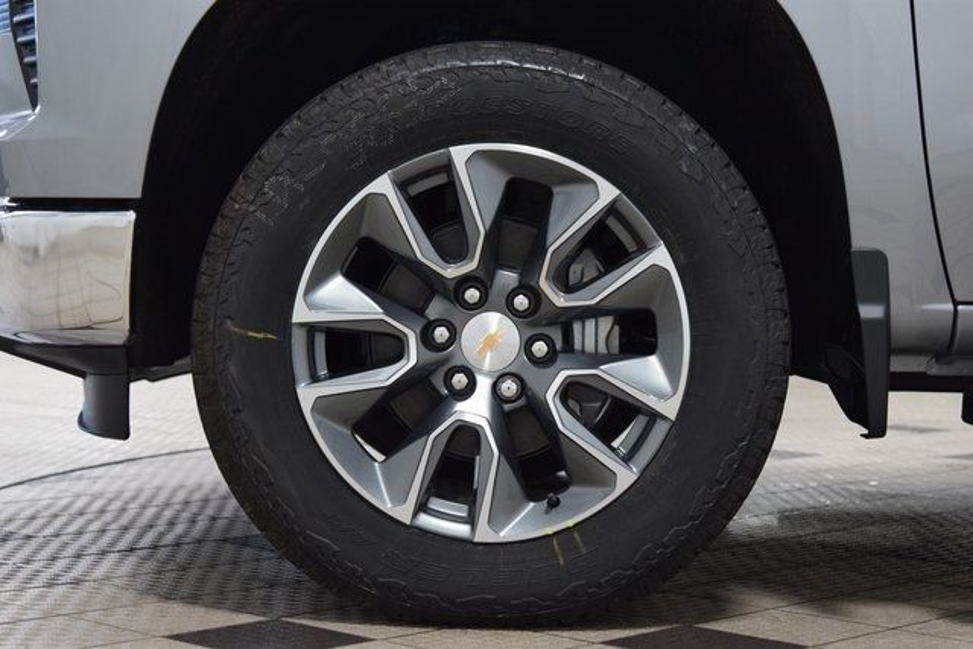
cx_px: 486
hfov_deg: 27.0
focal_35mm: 75
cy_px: 324
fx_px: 2027
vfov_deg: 18.2
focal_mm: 50
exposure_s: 1/60
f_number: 5
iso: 1600
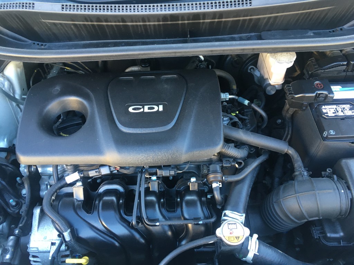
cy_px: 132
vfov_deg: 48.2
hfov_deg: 61.7
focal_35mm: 29
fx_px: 297
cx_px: 177
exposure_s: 1/30
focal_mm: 4.15
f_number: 2.2
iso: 80
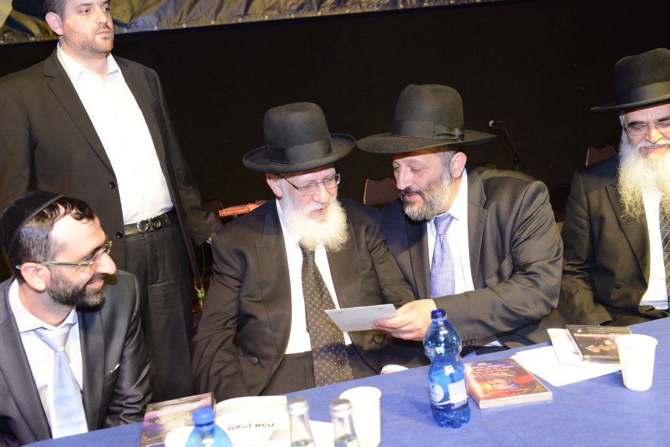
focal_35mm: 35
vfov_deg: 37.9
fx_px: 651
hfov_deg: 54.4
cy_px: 224
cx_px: 335
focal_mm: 35
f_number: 5.6
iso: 4000
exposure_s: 1/200
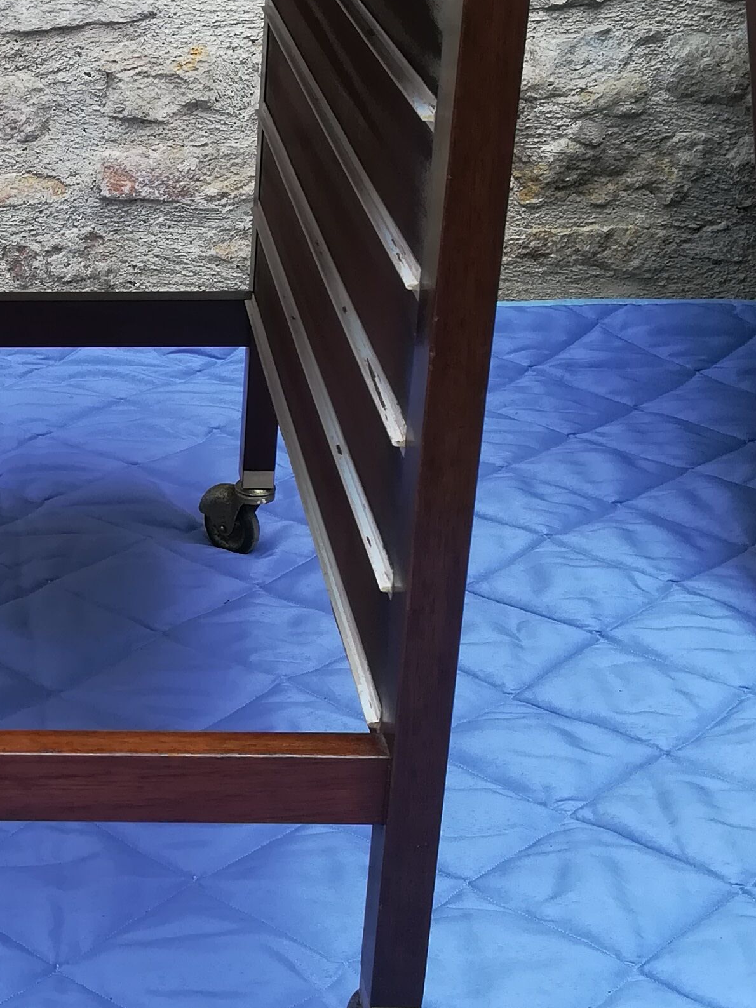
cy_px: 489
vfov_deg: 29.8
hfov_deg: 21.7
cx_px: -15
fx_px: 1893
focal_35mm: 65
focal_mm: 3.83
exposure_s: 1/159
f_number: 2.2
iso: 50
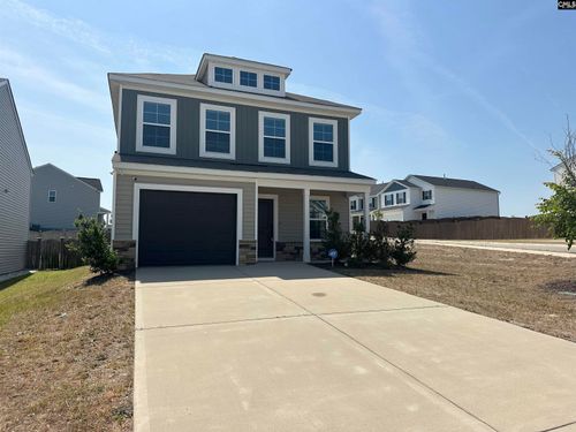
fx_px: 399
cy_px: 216
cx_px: 288
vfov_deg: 56.8
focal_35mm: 24
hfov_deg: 71.6
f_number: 1.78
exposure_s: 1/8197
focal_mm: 6.86
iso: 80
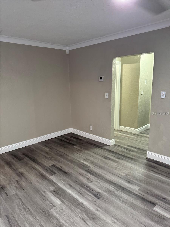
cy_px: 114
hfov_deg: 56.8
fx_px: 157
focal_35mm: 24
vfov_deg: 71.6
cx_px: 85
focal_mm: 6.76
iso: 400
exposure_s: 1/60
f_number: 1.78
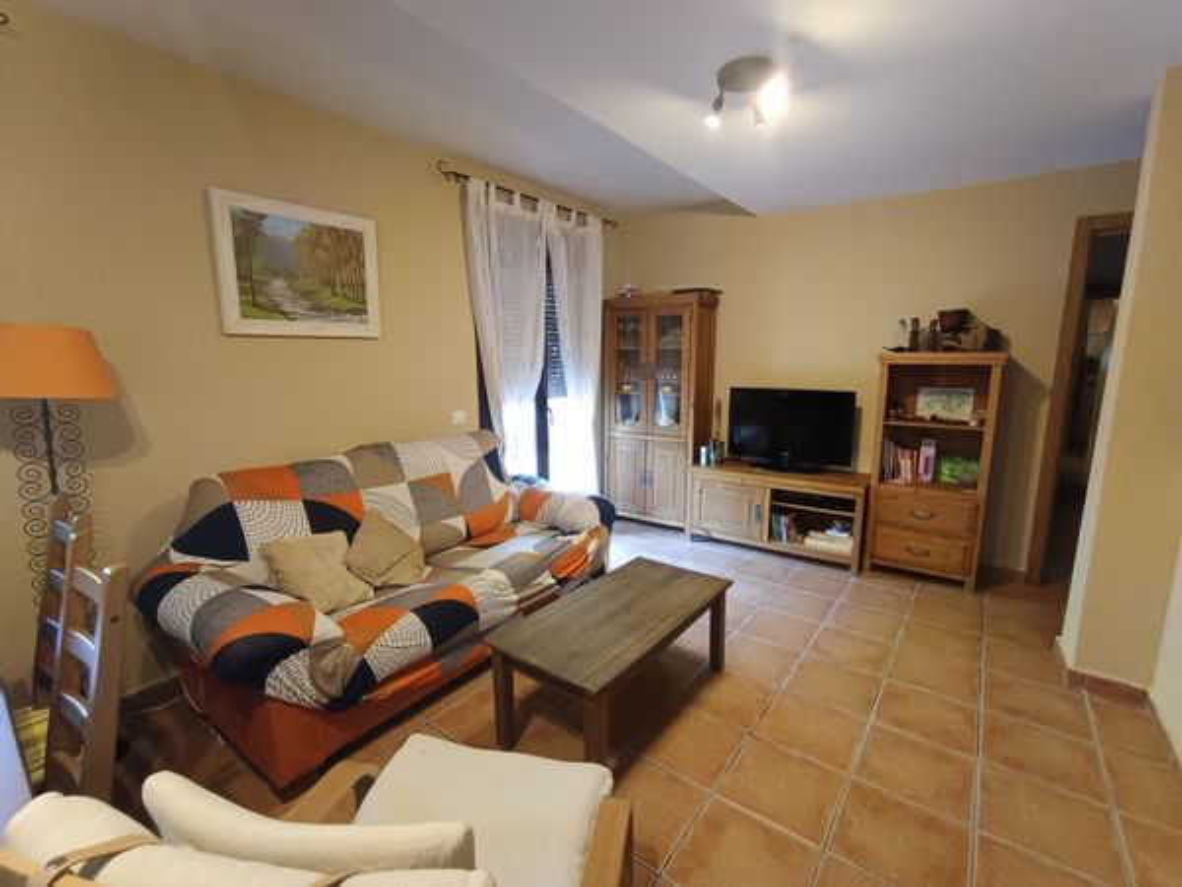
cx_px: 591
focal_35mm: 16
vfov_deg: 78.1
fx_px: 546
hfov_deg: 94.5
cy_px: 444
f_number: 2.2
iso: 858
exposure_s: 1/20
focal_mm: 1.65
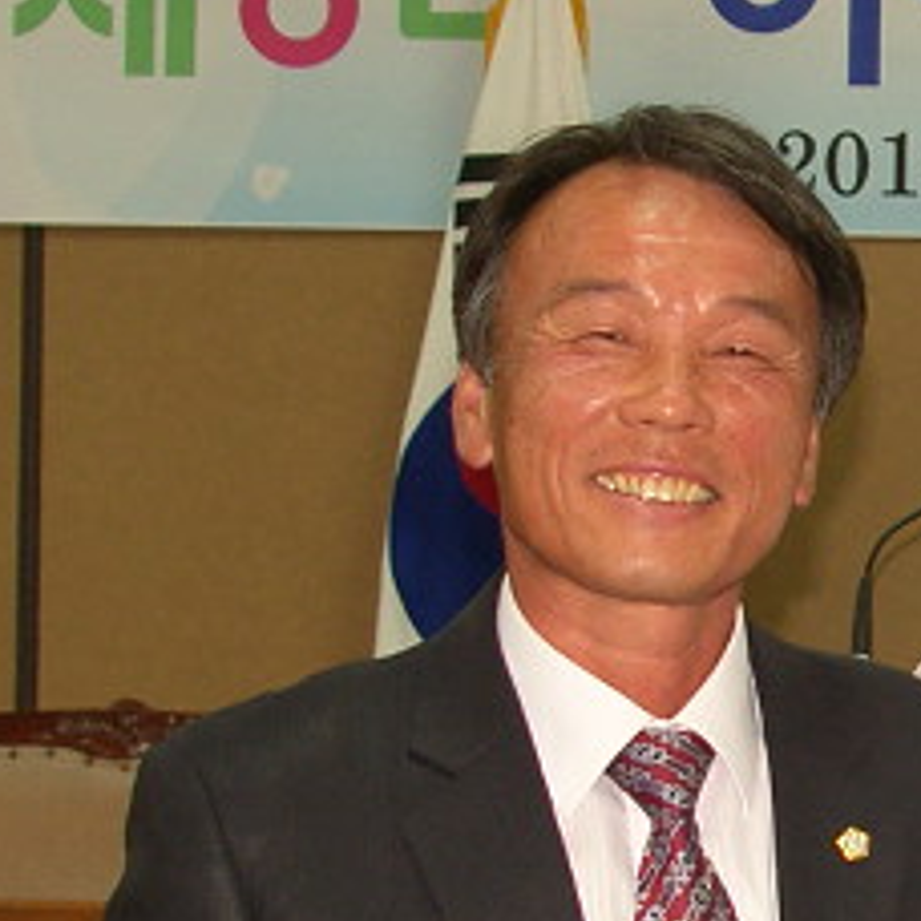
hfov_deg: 9.6
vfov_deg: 9.7
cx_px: 1139
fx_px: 5388
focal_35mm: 179
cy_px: 772
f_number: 2.5
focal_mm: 11.5
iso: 80
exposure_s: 1/50
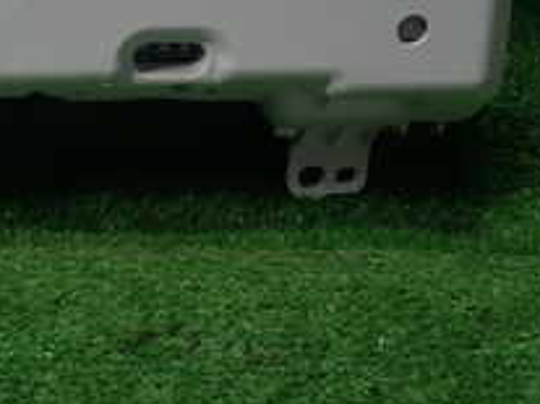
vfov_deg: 16.2
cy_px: -102
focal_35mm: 87
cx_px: -102
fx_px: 1356
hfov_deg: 21.0
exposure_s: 1/125
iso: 125
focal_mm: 5.5
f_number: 2.3
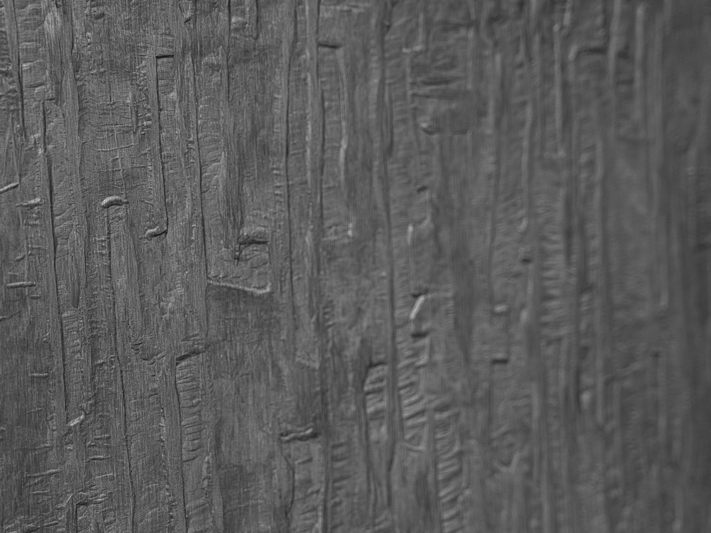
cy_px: 284
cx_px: 333
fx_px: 2753
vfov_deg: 11.1
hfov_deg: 14.7
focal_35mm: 134
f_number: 6.3
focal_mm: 115
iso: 160
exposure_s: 1/25
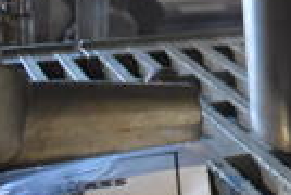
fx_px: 996
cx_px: 584
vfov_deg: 10.7
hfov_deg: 14.0
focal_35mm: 123
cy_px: -128
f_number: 3.5
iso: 2500
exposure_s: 1/125
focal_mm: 18
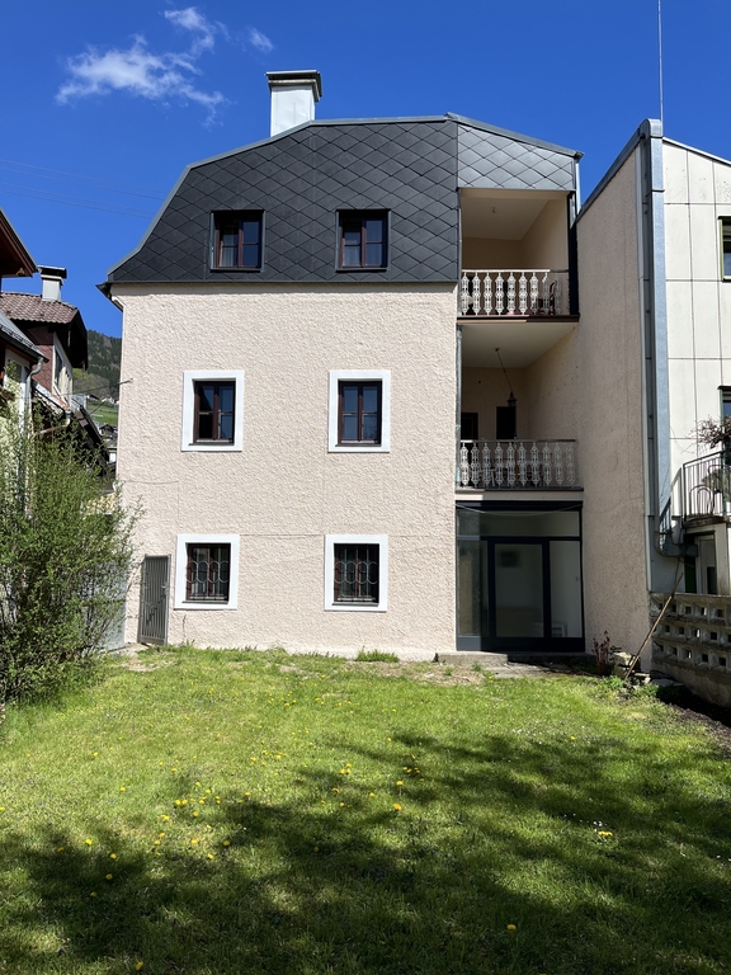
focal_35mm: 26
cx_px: 366
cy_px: 488
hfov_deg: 53.1
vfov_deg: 67.3
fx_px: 732
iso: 50
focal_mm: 5.1
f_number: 1.6
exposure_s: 1/5319
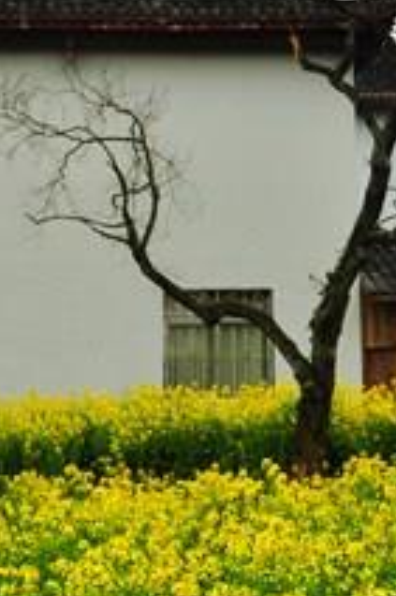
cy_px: 181
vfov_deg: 19.9
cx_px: 73
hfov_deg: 13.3
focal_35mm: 102
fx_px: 1686
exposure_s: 1/320
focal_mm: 24
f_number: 9
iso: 200
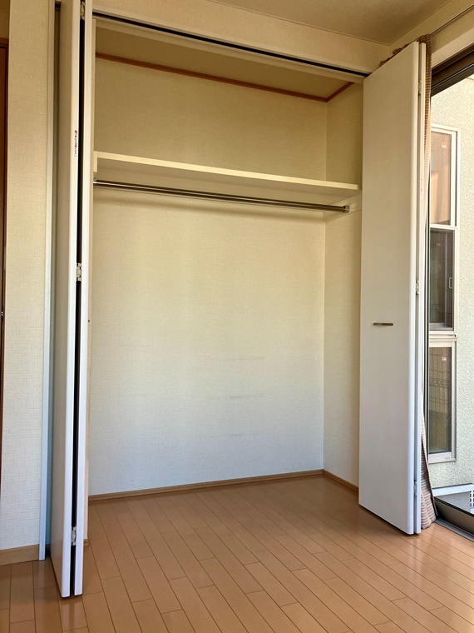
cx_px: 237
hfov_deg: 49.7
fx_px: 511
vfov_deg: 63.4
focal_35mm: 28
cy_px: 316
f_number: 1.8
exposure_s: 1/121
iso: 64
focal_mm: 3.99
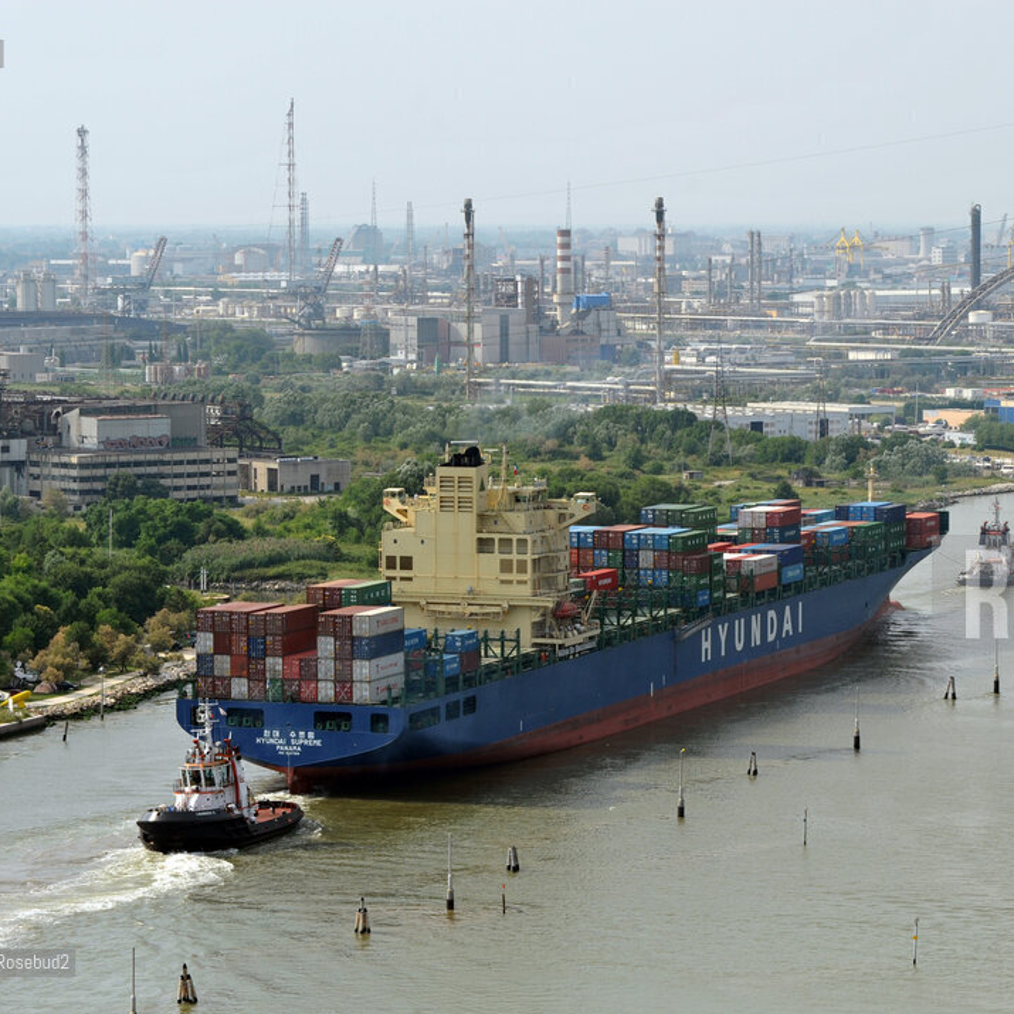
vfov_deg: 12.9
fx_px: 4474
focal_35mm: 135
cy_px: 508
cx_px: 618
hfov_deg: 12.9
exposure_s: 1/1250
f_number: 8
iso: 400
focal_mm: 105
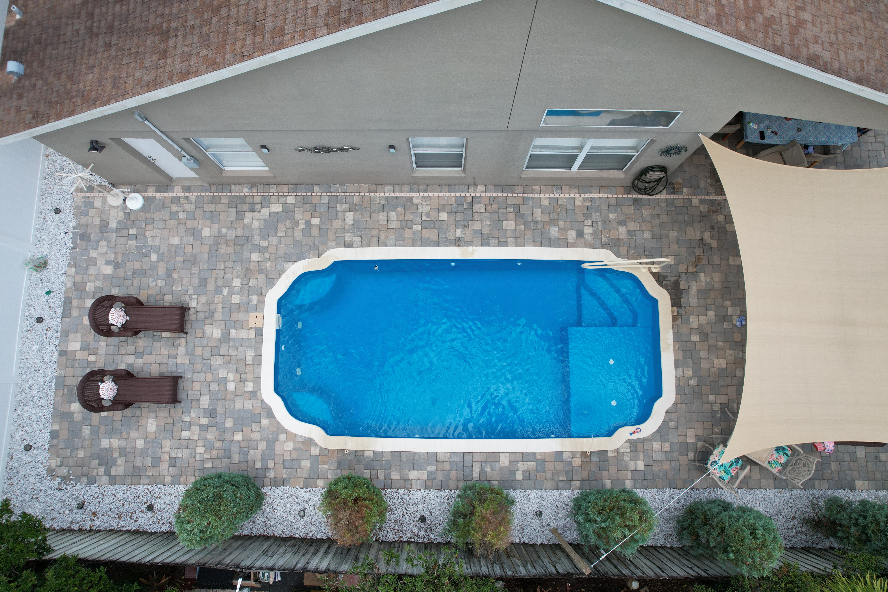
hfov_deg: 78.6
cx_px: 444
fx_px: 543
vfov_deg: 57.2
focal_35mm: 22
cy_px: 296
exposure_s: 1/800
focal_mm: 8.38
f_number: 2.8
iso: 100
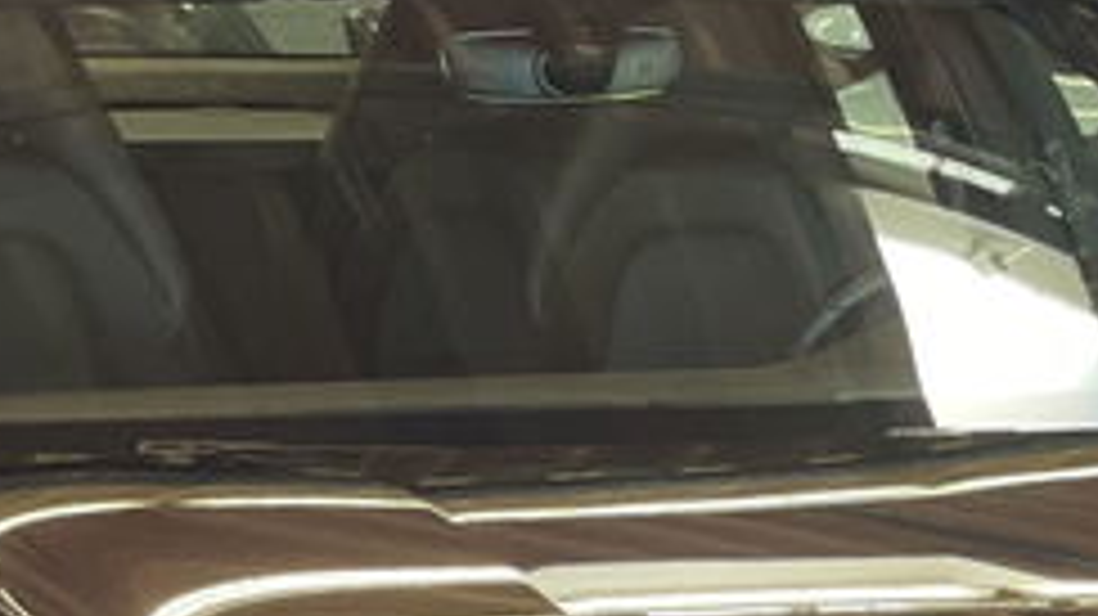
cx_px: 864
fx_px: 5180
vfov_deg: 6.7
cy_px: 1093
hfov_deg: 12.1
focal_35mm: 178
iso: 160
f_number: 2
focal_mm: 6
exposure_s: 1/100
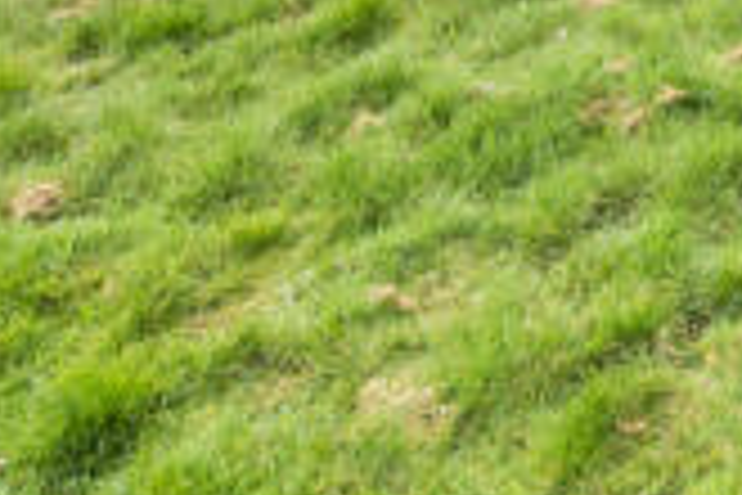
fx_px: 1793
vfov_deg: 11.8
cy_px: -790
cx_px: 1430
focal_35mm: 87
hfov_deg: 17.6
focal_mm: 14
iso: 400
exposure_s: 1/320
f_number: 8
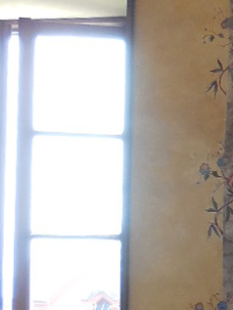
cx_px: 366
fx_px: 1130
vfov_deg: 15.6
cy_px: 220
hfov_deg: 11.2
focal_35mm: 126
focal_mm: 4.5
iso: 125
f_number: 3.3
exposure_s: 1/30
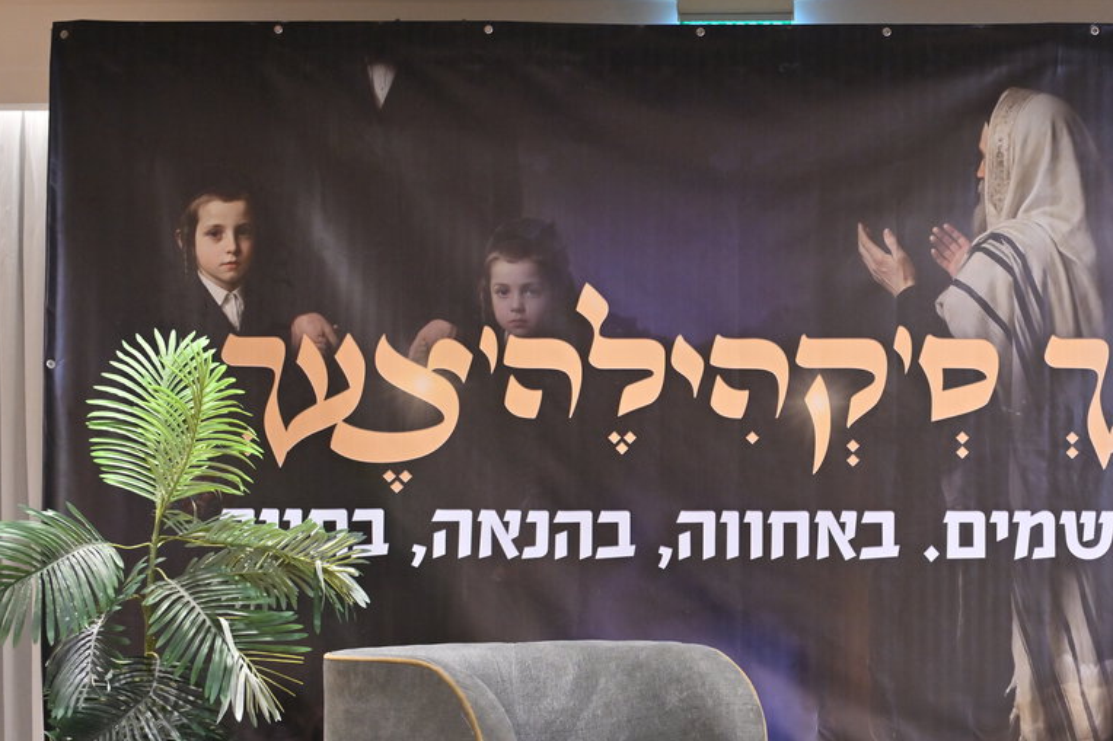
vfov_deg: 24.4
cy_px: 547
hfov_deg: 34.4
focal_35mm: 55
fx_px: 1700
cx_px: 979
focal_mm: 30
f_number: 4
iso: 640
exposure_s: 1/200
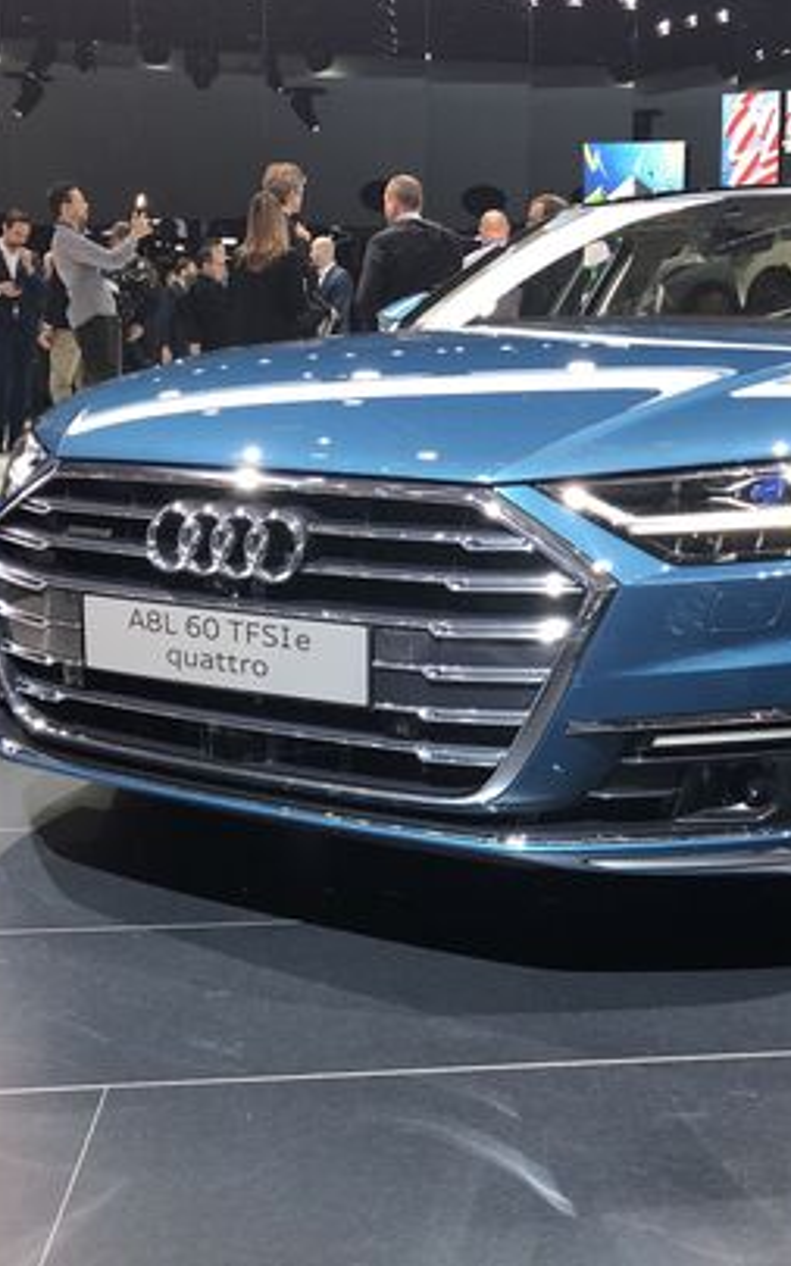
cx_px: 575
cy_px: 628
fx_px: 1380
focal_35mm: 40
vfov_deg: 49.3
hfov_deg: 31.5
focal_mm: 3.99
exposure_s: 1/32
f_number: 1.8
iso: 40
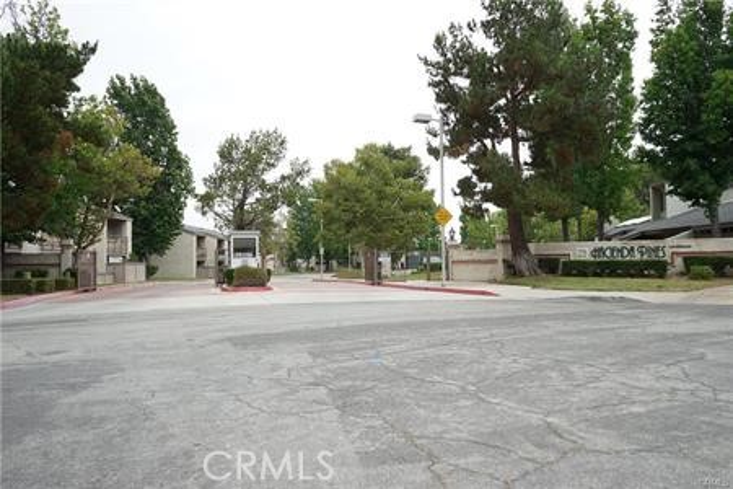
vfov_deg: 46.4
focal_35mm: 28
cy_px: 244
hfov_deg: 65.5
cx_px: 366
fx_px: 570
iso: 100
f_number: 11
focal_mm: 28
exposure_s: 1/30
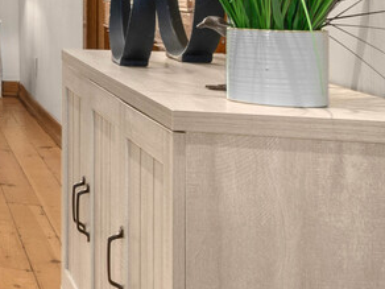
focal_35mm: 74
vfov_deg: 19.2
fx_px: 823
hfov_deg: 14.8
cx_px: -556
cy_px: -11
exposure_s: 2
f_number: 8
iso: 200
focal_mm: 10
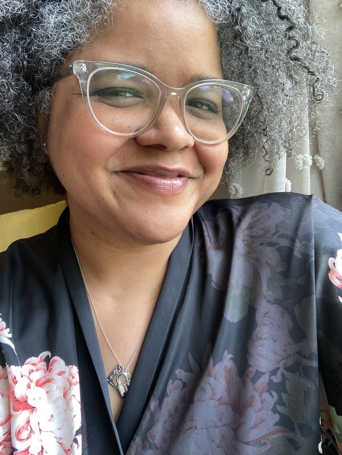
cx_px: 171
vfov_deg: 56.8
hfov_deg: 44.2
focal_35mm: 32
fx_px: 421
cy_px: 228
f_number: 2.2
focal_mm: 2.87
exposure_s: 1/40
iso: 200
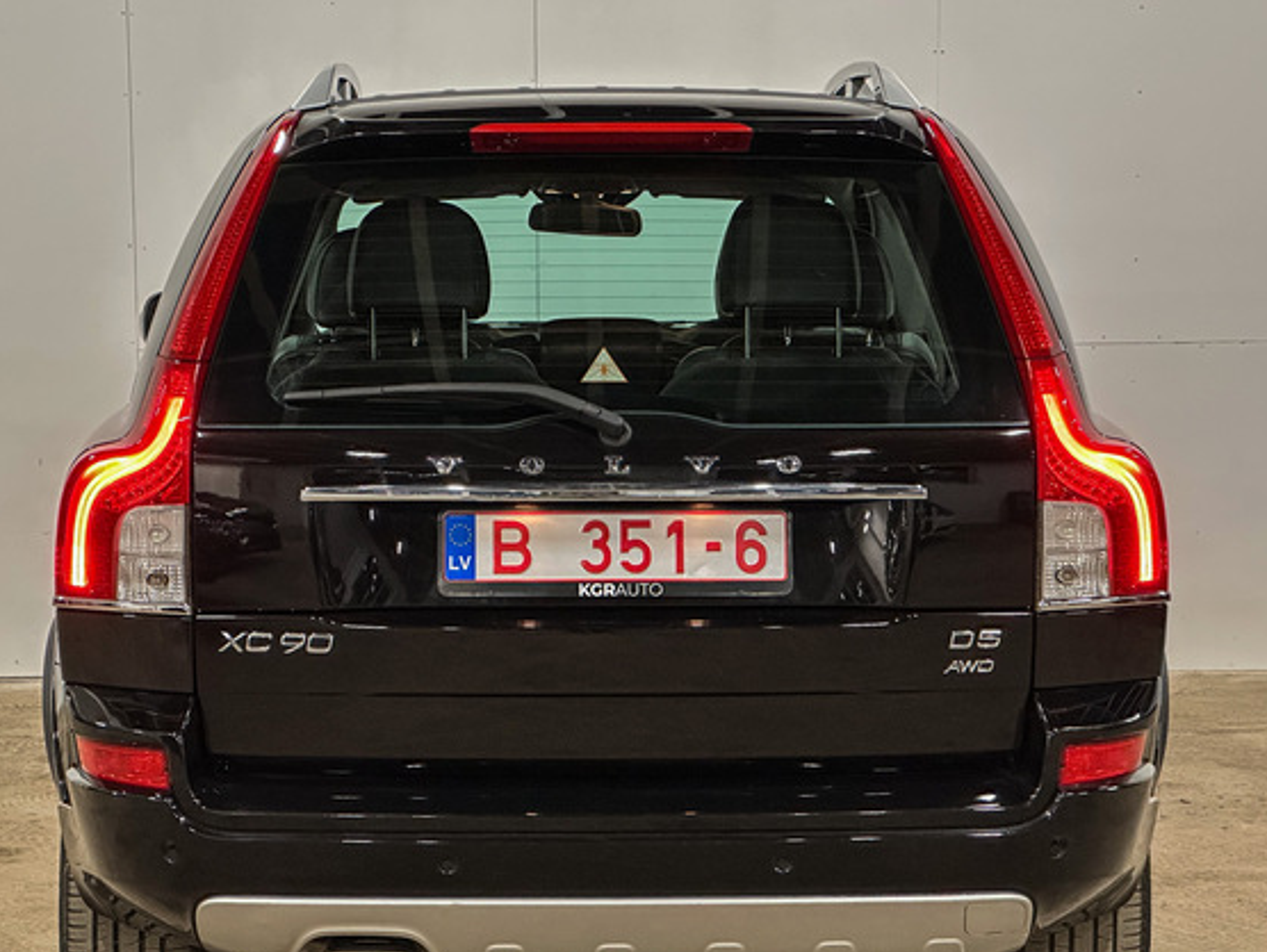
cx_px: 570
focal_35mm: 90
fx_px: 3297
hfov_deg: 21.7
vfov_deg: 16.4
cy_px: 537
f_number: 2.8
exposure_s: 1/50
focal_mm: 9
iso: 640
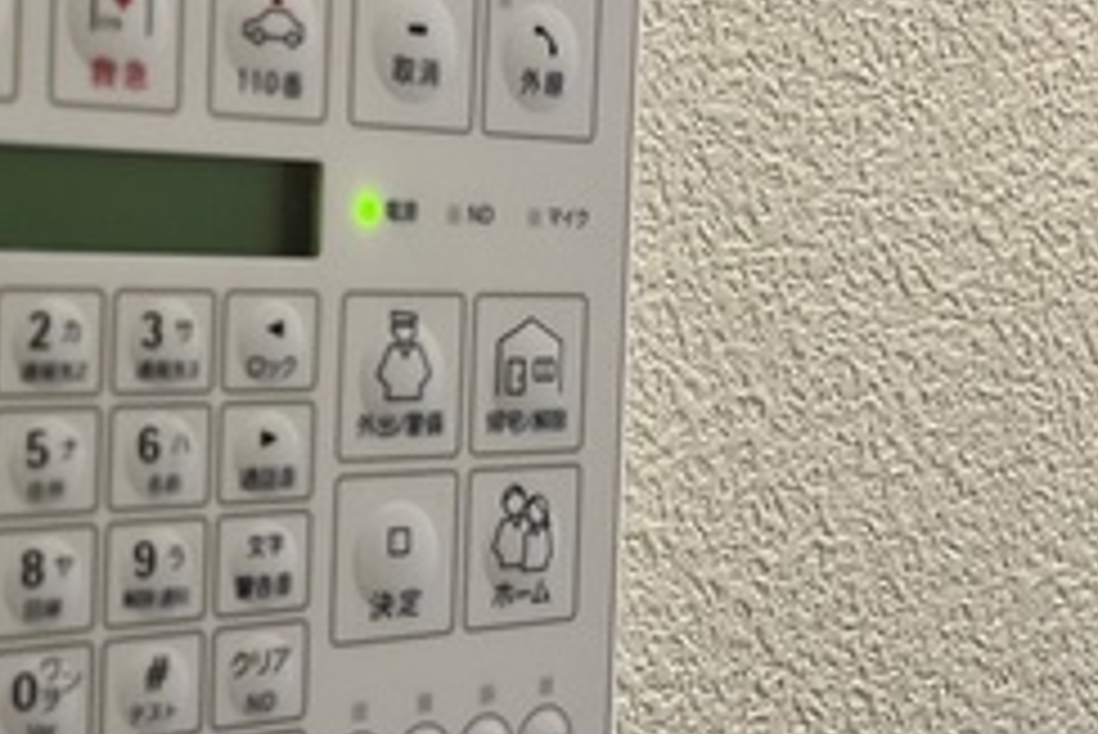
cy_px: 261
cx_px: 63
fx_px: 1892
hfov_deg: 30.6
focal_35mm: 62
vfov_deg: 21.9
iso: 160
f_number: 1.6
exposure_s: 1/60
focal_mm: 5.1
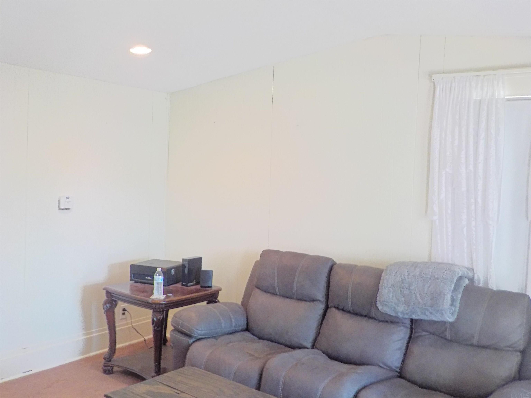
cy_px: 199
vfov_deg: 46.8
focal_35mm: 30
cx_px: 266
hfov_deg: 60.0
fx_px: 460
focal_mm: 4.1
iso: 500
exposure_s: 1/50
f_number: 3.3
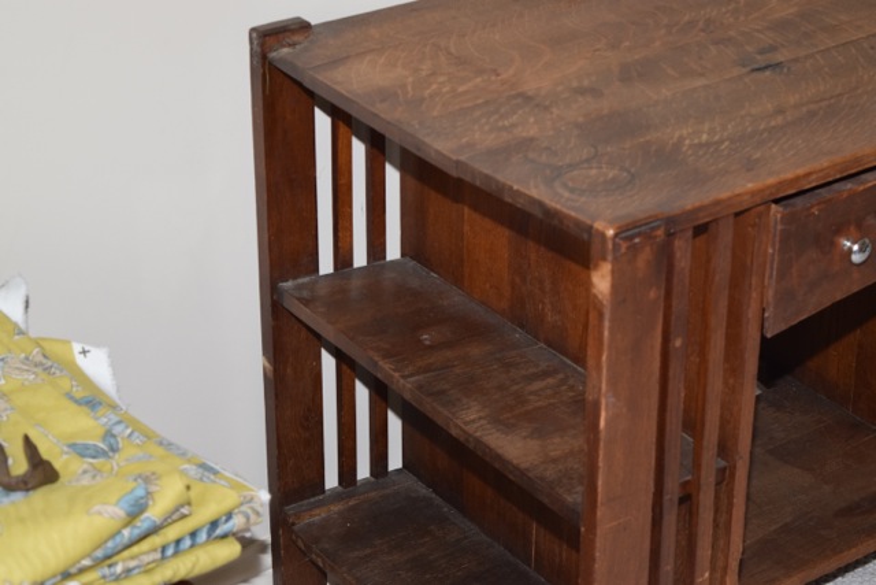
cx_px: 438
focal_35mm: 82
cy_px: 292
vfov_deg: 16.6
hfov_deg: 24.6
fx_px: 2008
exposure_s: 1/125
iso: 800
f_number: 5.6
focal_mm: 55
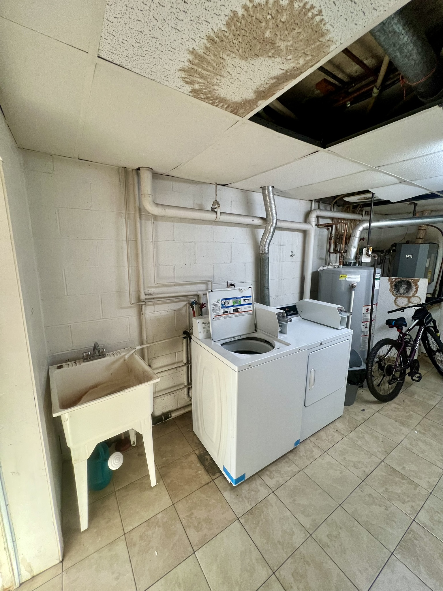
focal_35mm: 13
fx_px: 222
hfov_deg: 89.9
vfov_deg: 106.2
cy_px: 296
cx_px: 222
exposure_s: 1/60
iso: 125
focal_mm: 1.57
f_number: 1.8
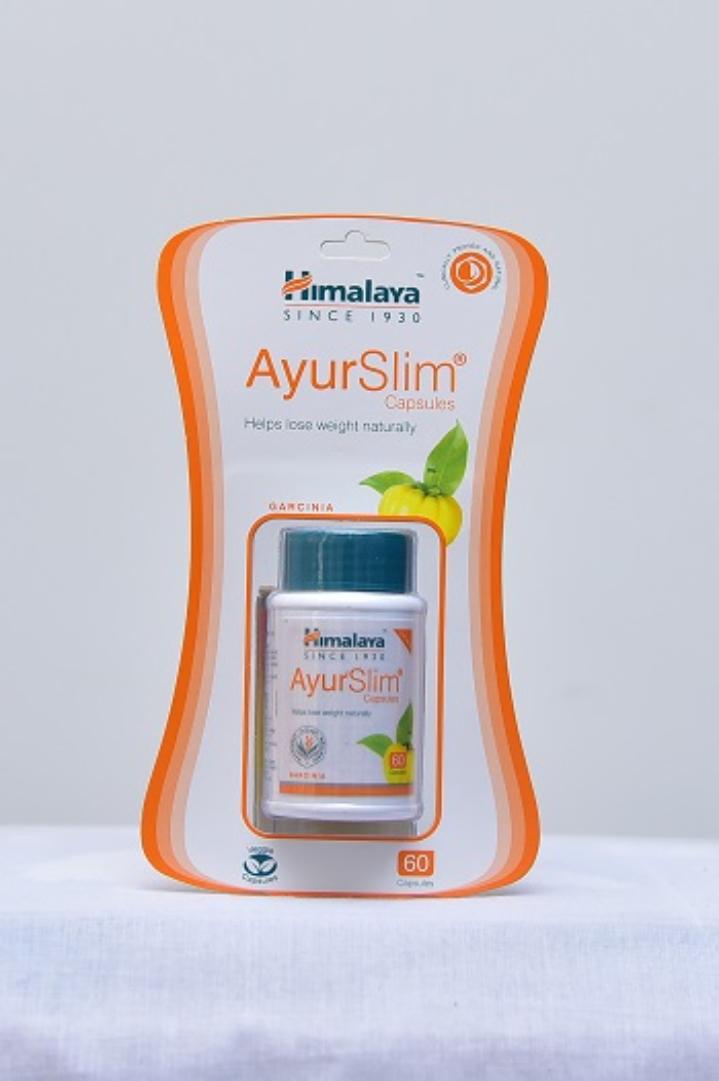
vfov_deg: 41.1
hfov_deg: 28.0
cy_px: 540
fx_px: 1440
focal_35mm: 48
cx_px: 360
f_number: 4
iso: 1250
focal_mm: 48
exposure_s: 1/125
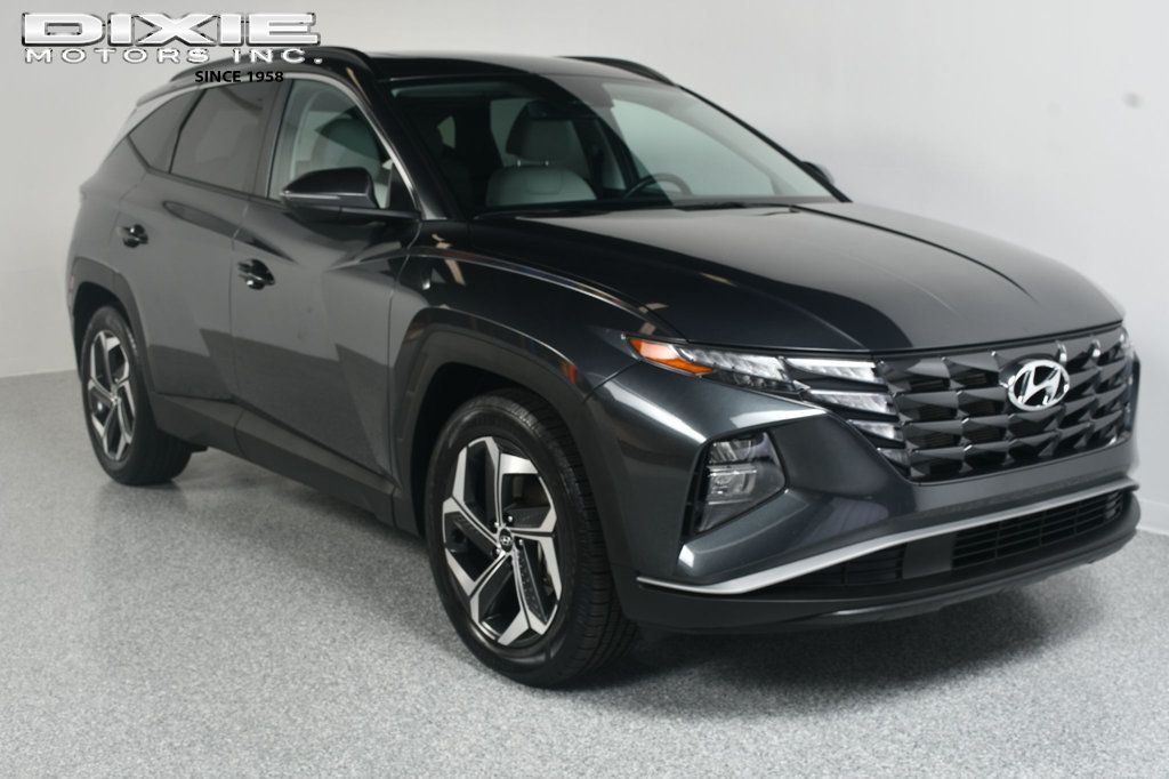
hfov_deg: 43.6
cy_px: 390
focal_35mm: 45
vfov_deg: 29.8
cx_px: 584
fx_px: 1461
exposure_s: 1/160
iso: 100
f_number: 9
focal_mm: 30
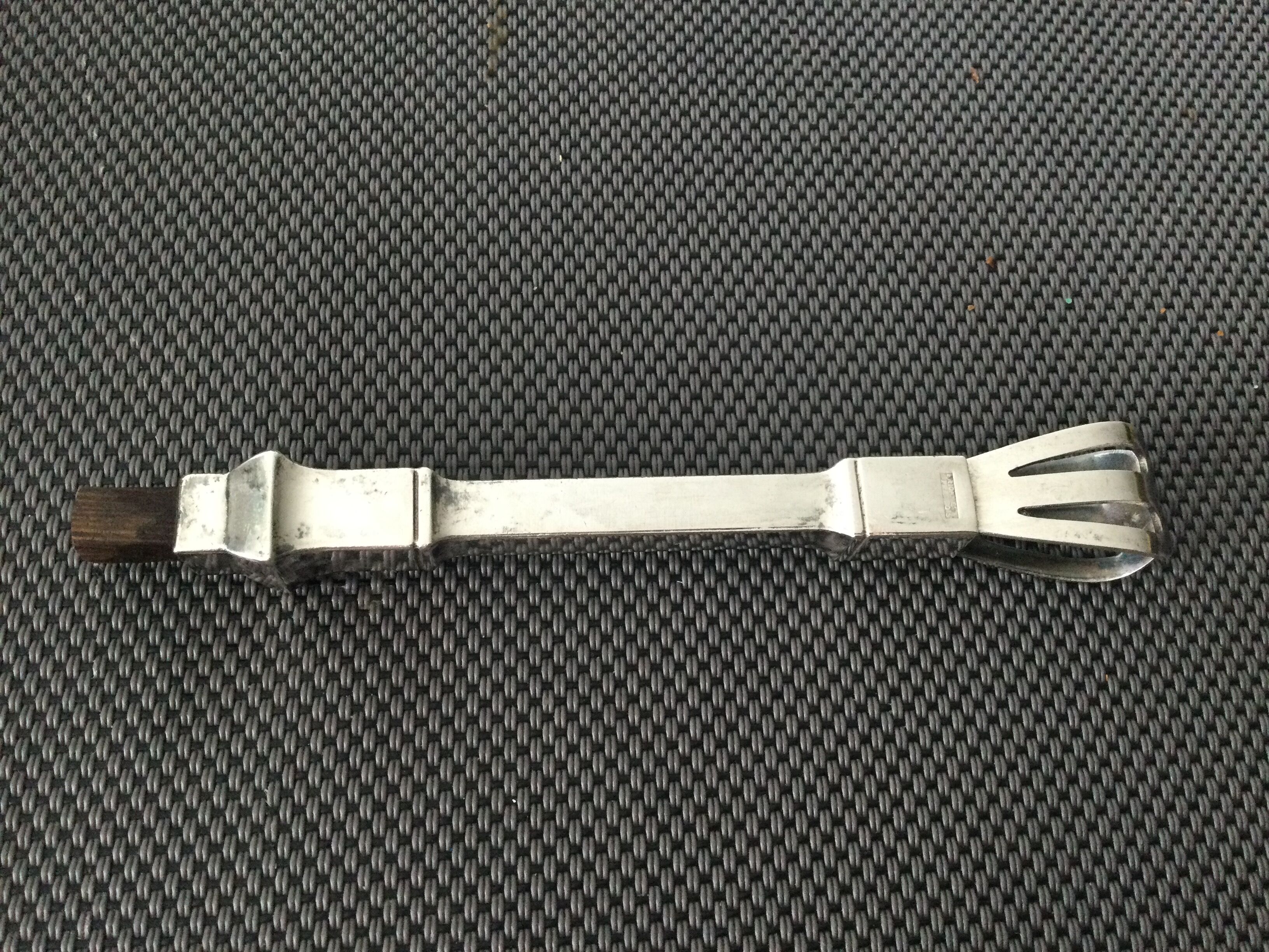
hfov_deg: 58.4
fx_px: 1136
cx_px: 634
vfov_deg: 45.4
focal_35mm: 31
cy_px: 476
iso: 200
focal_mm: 3.3
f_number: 2.4
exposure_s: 1/25
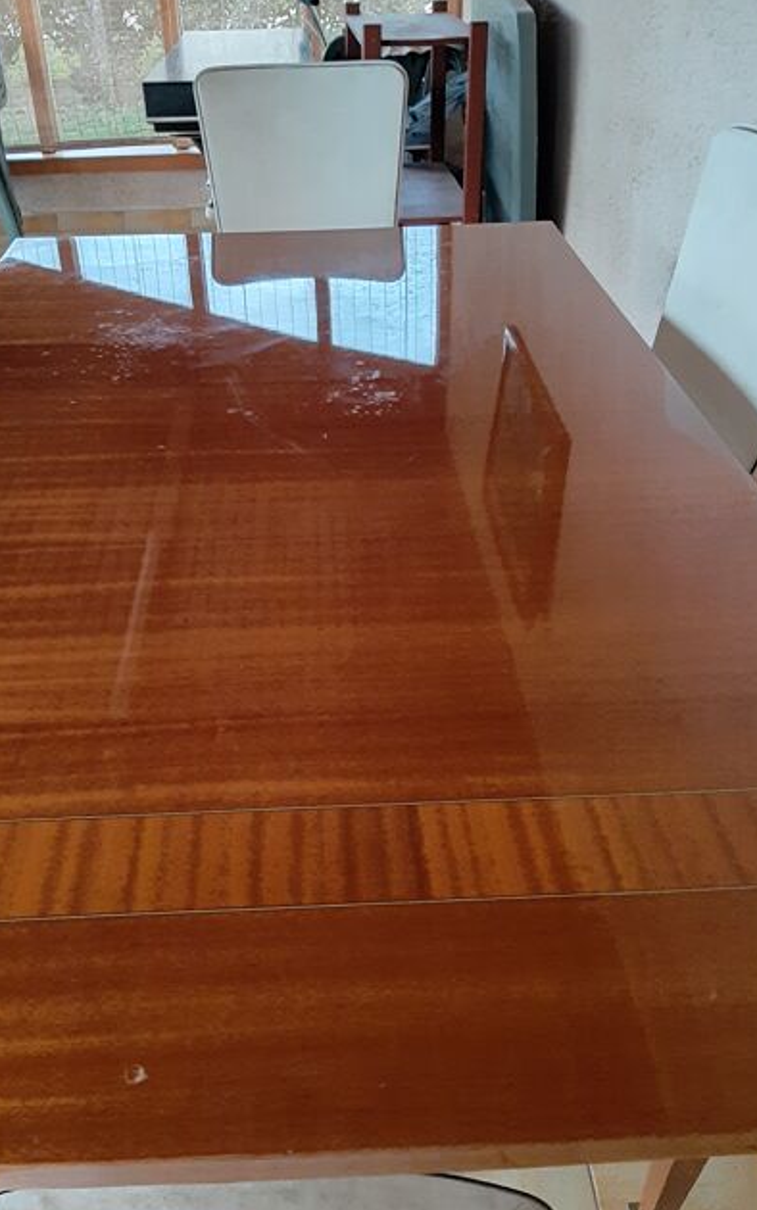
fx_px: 924
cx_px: 348
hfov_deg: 44.5
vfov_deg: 66.5
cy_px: 597
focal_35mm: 28
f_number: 1.7
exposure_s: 1/20
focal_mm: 3.93
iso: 1600
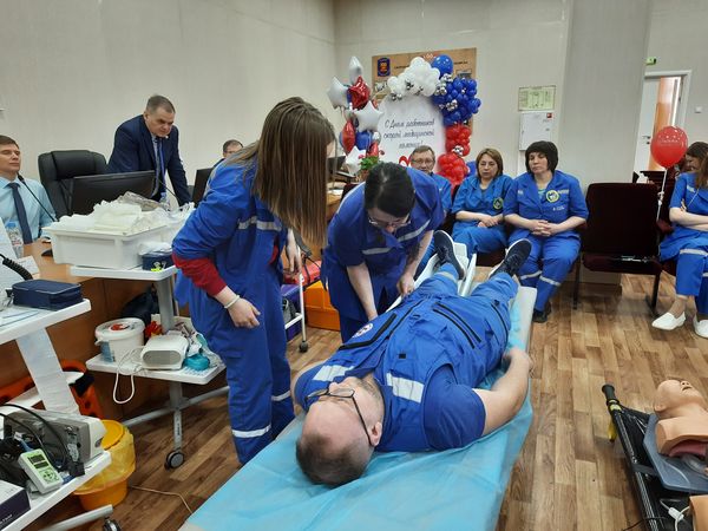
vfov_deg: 56.8
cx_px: 354
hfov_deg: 71.6
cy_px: 266
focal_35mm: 24
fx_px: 491
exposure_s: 1/50
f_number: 1.8
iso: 320
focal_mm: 5.23
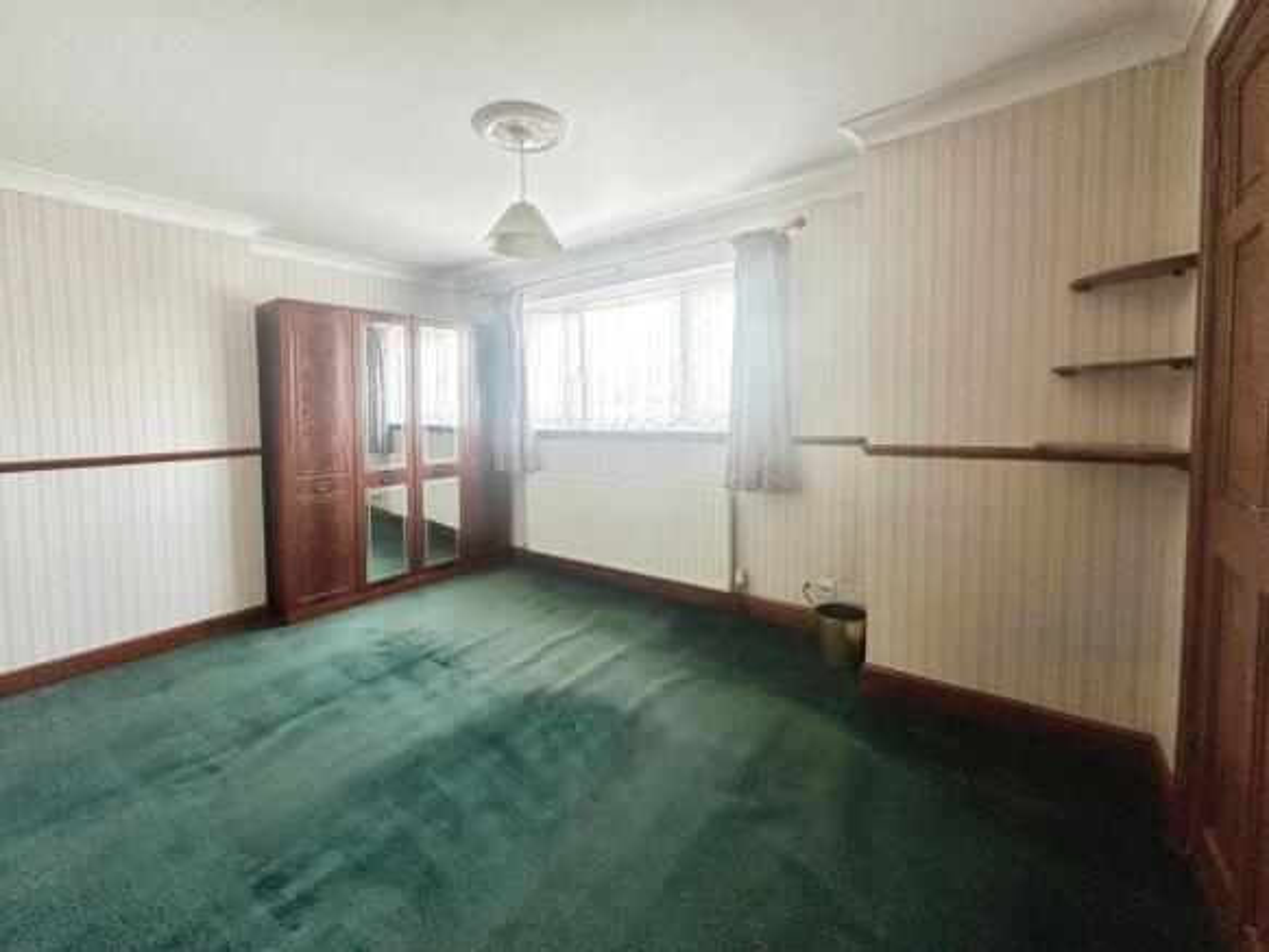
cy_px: 476
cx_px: 634
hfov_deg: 102.0
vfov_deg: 85.7
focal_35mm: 14
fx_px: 513
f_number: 2.2
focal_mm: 2.22
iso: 200
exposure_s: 1/99
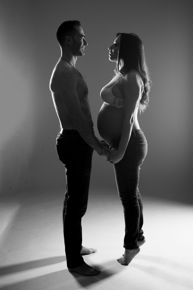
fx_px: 422
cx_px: 96
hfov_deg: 25.8
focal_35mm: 52
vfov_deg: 37.9
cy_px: 145
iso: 100
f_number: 13
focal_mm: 35
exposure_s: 1/100
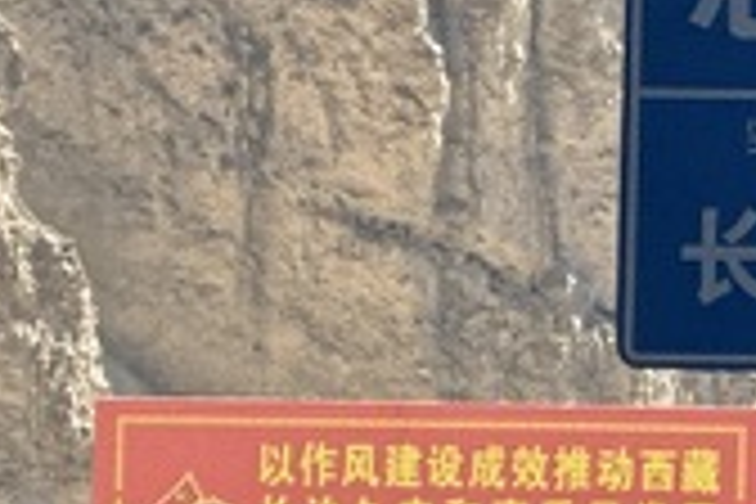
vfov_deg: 1.8
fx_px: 16022
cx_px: -248
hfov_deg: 2.7
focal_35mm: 763
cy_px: 742
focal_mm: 15.66
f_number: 2.8
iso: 50
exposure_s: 1/393
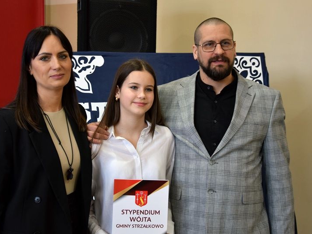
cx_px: 155
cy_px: 123
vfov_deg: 25.2
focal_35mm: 58
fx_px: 523
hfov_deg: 33.2
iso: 250
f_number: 4.2
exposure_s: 1/100
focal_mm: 32
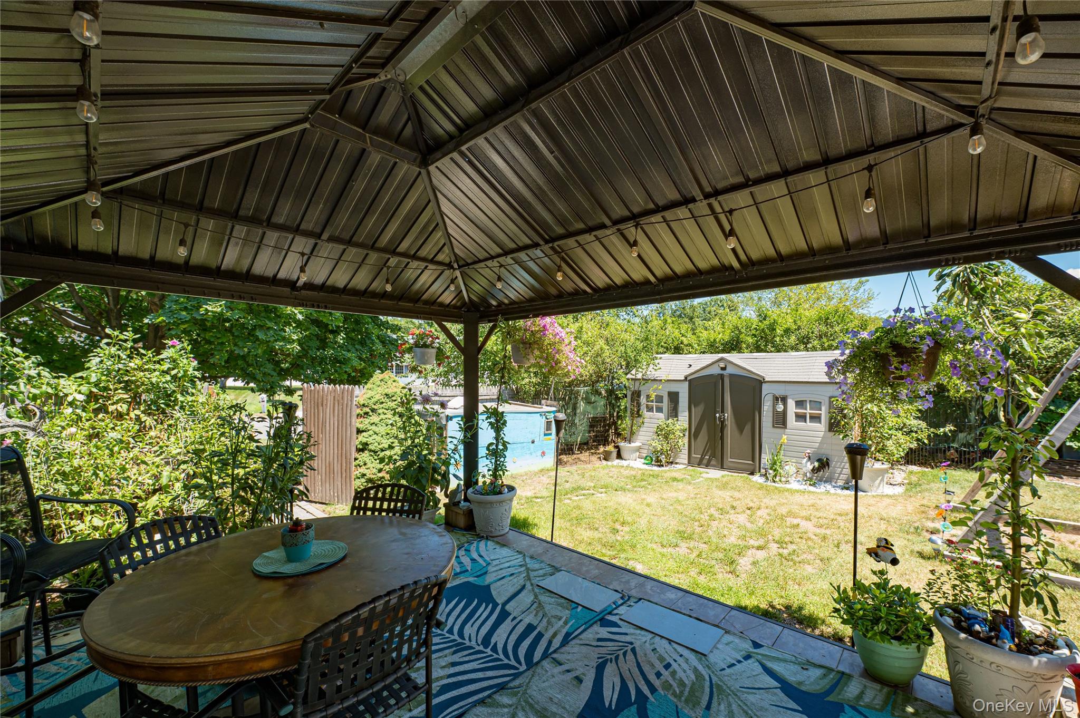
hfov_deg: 104.3
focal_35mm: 14
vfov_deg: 81.1
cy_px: 359
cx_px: 540
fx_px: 420
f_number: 8
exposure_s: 1/250
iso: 400
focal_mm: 14
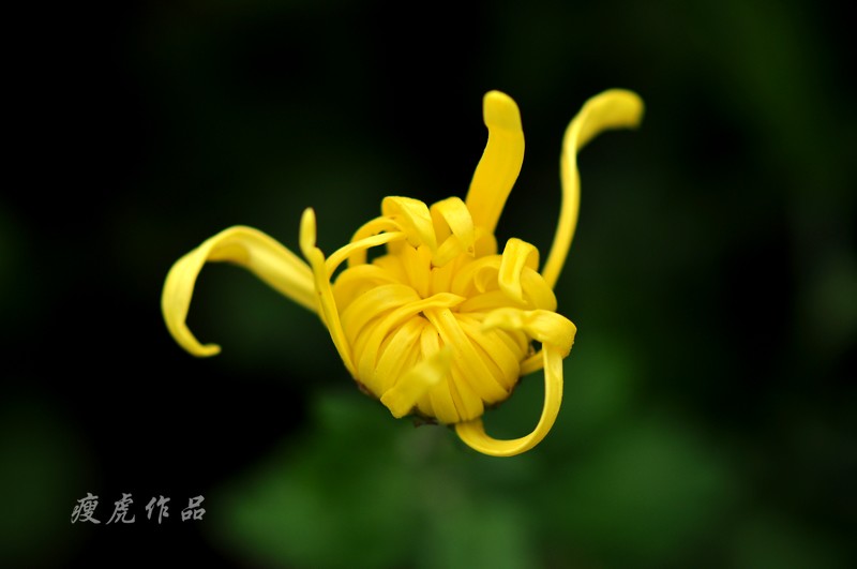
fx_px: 3744
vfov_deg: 8.7
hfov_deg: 13.1
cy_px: 284
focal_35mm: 158
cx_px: 428
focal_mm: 105
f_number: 3.2
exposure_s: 1/1000
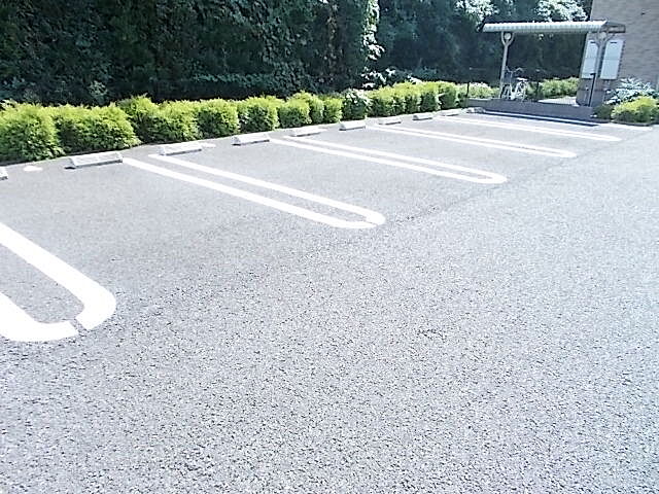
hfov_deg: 67.3
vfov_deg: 53.1
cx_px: 330
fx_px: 495
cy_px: 247
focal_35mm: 26
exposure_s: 1/200
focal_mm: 4.6
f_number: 3.2
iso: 80
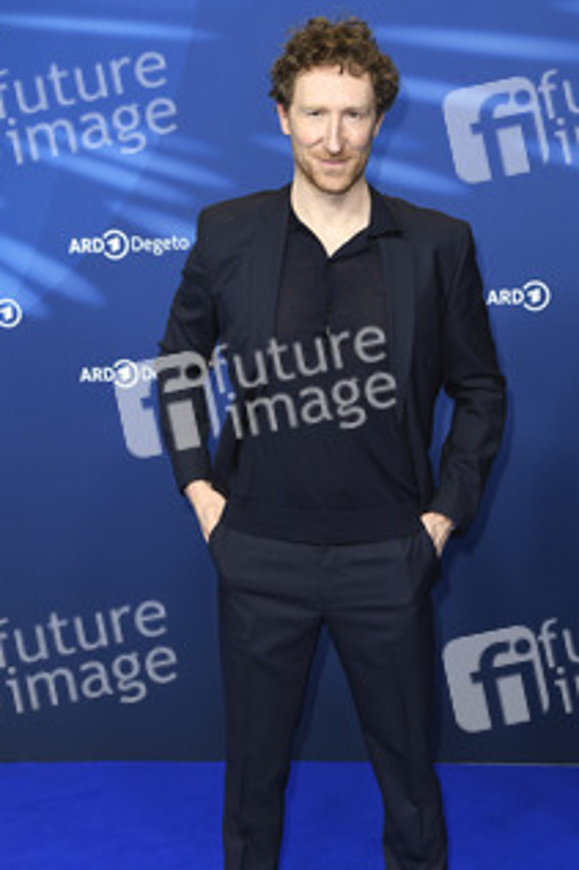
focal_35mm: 63
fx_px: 1521
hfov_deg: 21.5
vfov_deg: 31.8
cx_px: 335
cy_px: 530
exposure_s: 1/320
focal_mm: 50
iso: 800
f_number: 4
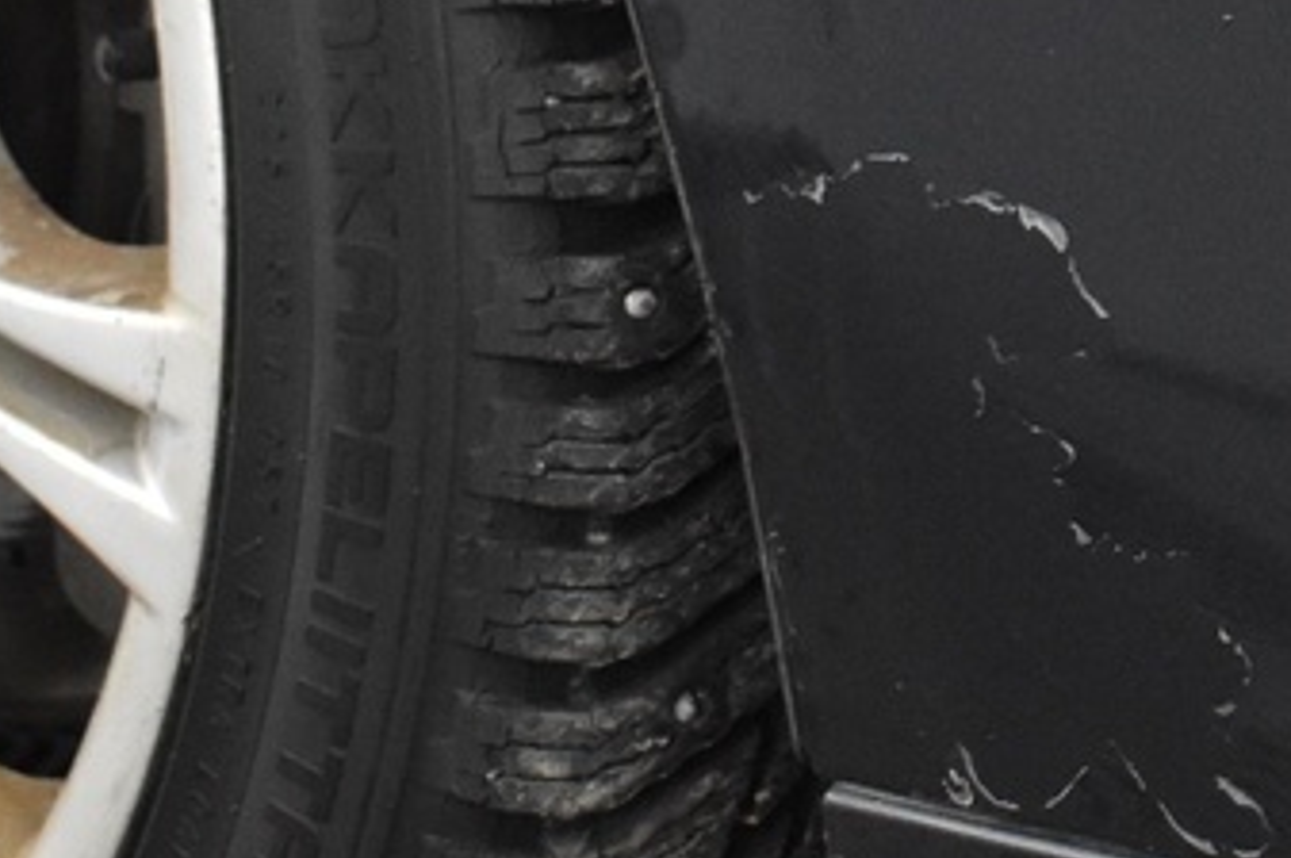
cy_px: 456
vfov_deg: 7.6
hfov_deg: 11.2
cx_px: 1490
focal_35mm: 180
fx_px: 6463
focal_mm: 25
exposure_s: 1/40
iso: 2500
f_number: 4
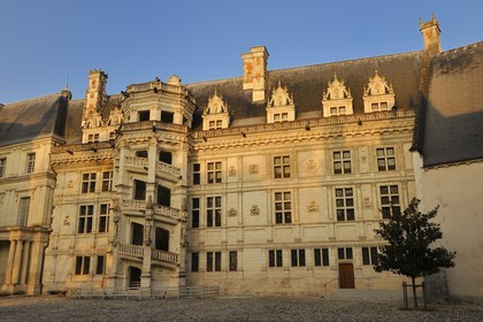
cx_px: 242
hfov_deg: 58.7
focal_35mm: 32
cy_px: 161
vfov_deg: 41.1
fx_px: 429
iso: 200
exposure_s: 1/200
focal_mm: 32
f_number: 7.1
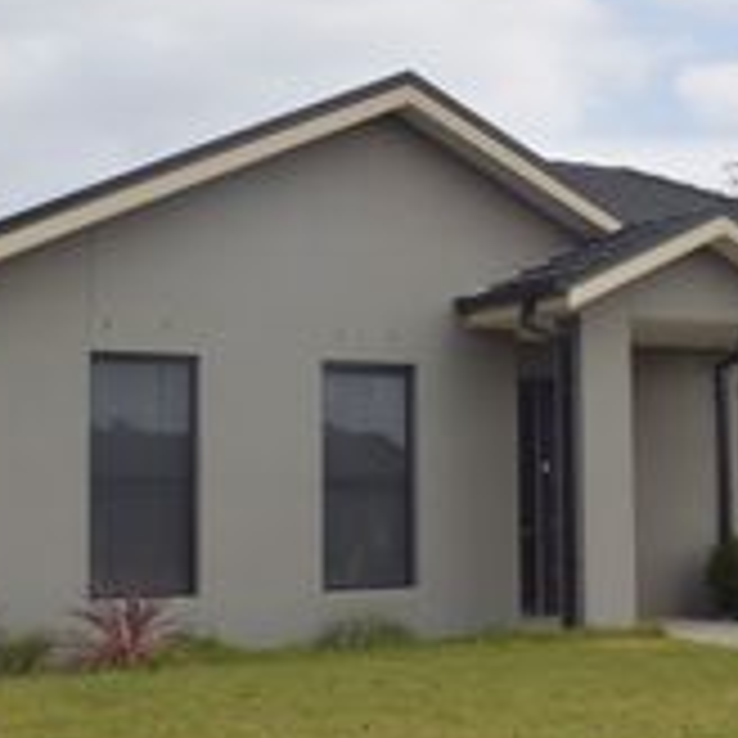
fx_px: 1761
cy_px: 349
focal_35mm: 73
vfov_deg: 23.7
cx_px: 634
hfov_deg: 23.2
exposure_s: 1/200
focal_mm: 20
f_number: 10
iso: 100
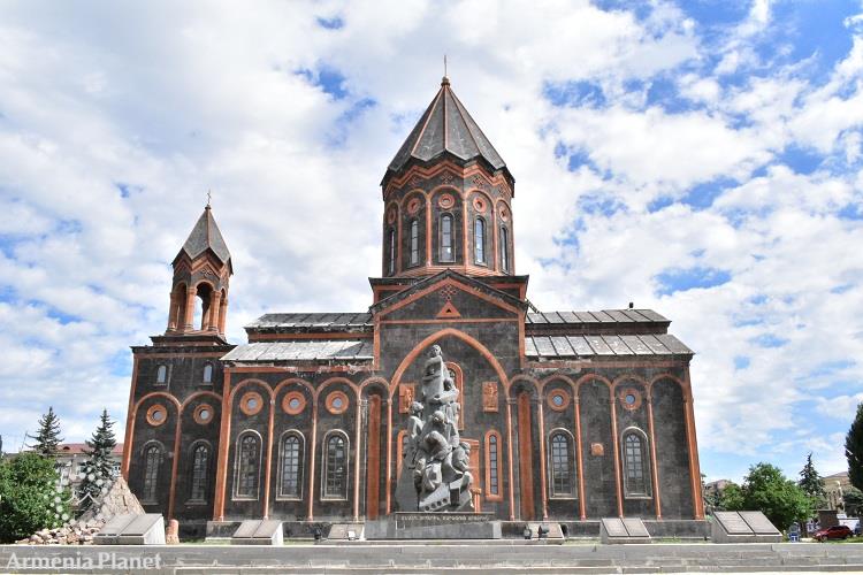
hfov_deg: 59.5
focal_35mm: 32
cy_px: 288
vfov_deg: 41.7
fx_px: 755
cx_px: 432
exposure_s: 1/800
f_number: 25
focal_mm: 21
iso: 3200
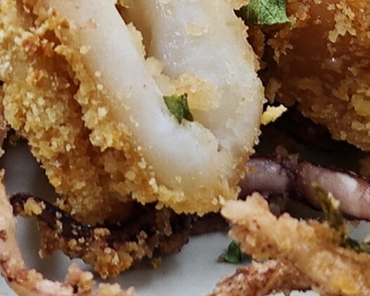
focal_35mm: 219
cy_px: -178
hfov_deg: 8.6
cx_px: -181
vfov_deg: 6.9
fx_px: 2398
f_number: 1.6
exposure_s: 1/200
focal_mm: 6.55
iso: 64
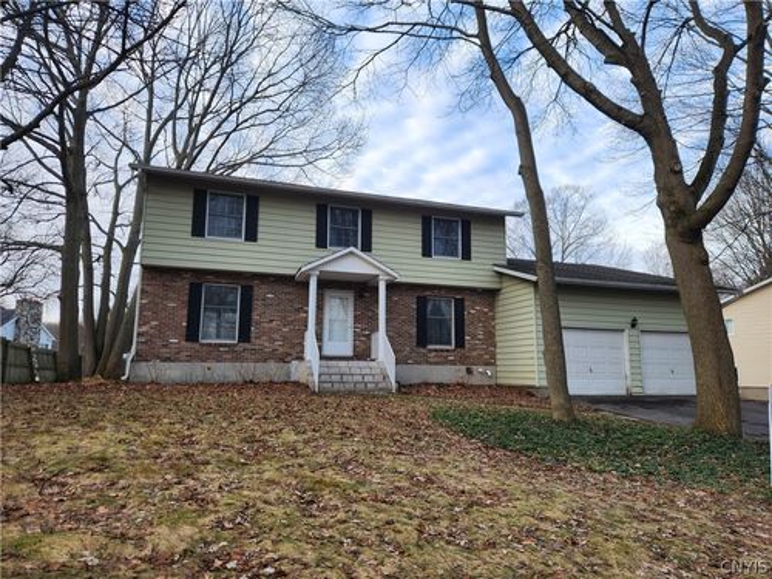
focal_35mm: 23
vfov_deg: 58.9
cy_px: 290
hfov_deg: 73.9
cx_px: 386
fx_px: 513
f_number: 1.8
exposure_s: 1/180
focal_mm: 5.4
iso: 20
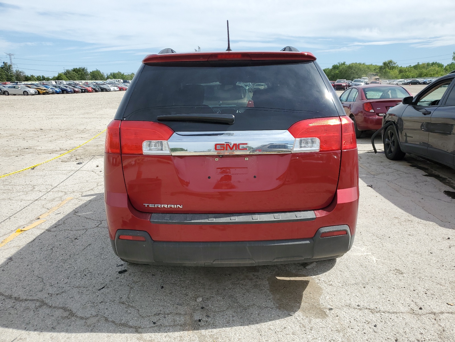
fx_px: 342
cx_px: 228
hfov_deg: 67.3
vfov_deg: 53.1
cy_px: 171
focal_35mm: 26
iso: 50
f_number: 1.5
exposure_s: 1/3333
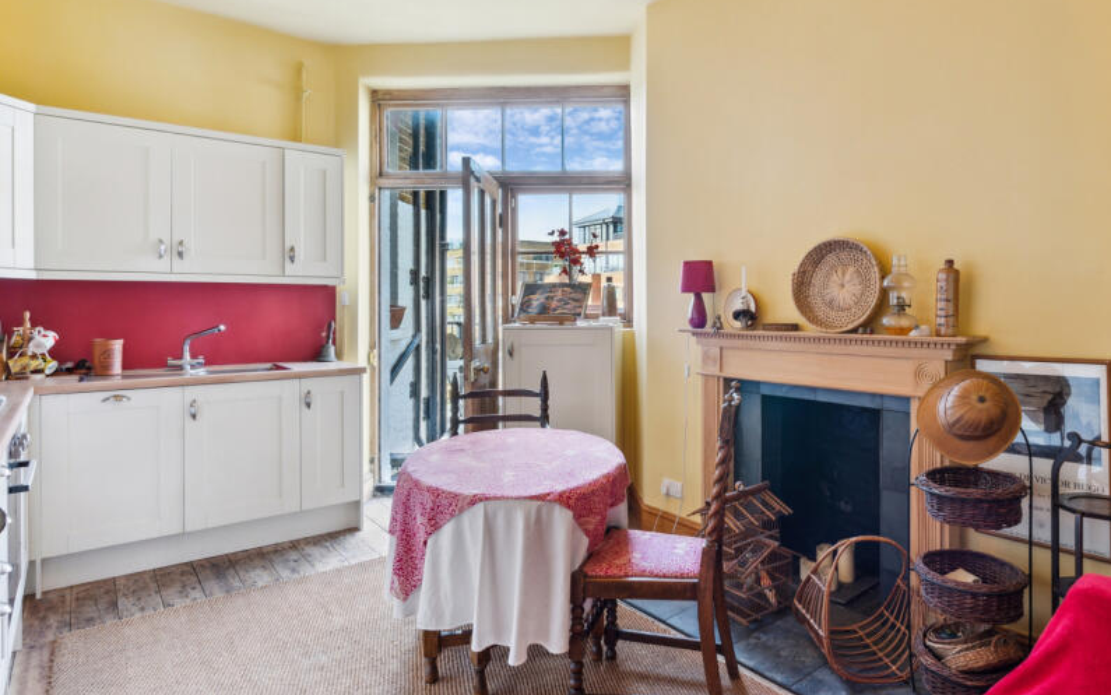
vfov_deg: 57.1
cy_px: 301
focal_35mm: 21
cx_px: 660
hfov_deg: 81.4
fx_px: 636
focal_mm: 16
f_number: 11
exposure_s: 1/20
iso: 640
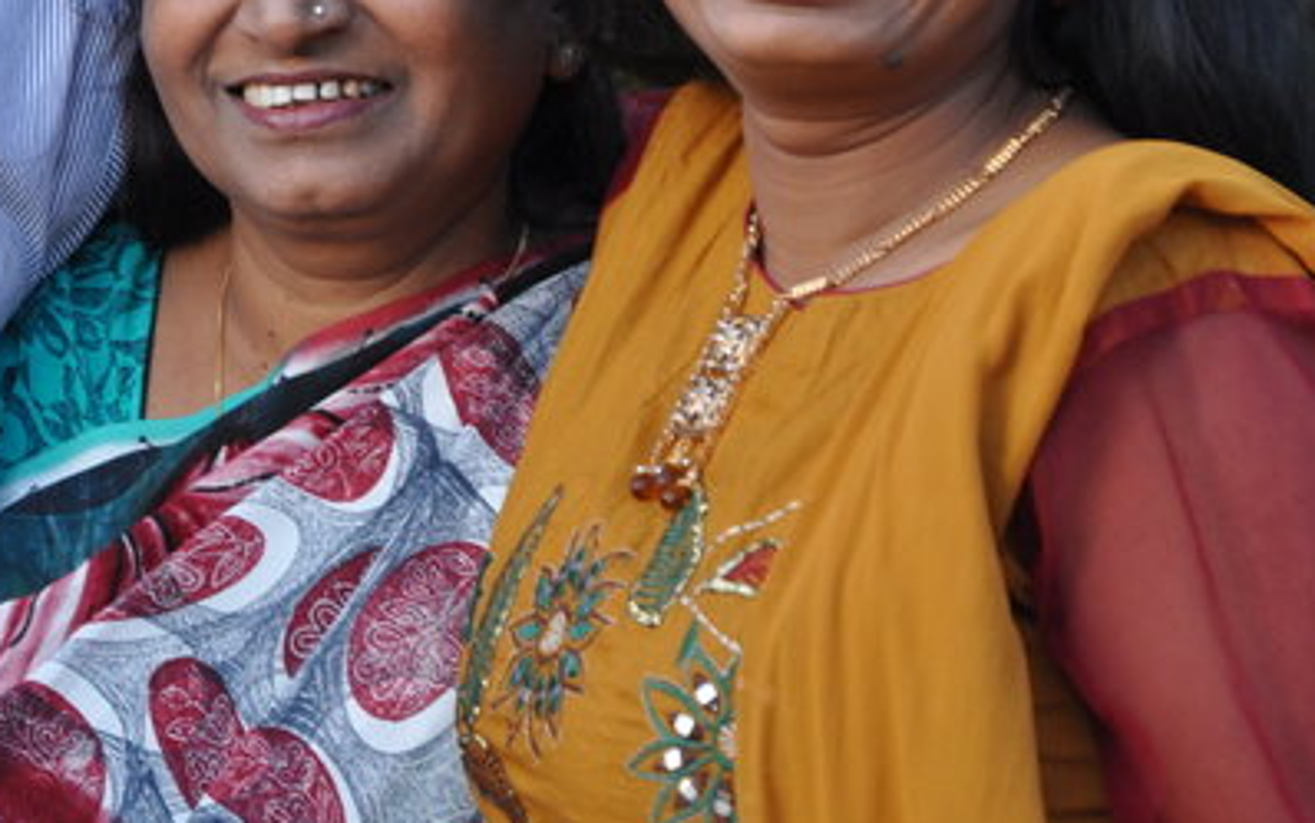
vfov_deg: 5.7
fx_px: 8173
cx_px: -102
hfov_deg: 9.1
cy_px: 10
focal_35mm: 228
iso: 400
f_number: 5.3
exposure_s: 1/100
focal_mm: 58
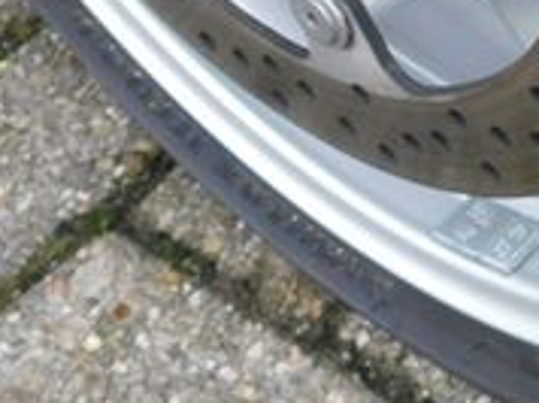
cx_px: 709
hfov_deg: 17.1
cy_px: -164
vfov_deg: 13.1
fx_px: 1679
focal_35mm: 108
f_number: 3.2
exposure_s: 1/40
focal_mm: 5.3
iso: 125
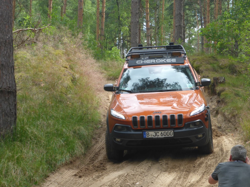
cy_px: 94
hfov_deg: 18.5
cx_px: 125
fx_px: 766
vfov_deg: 14.0
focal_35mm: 106
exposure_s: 1/125
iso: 100
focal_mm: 17.4
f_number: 5.7
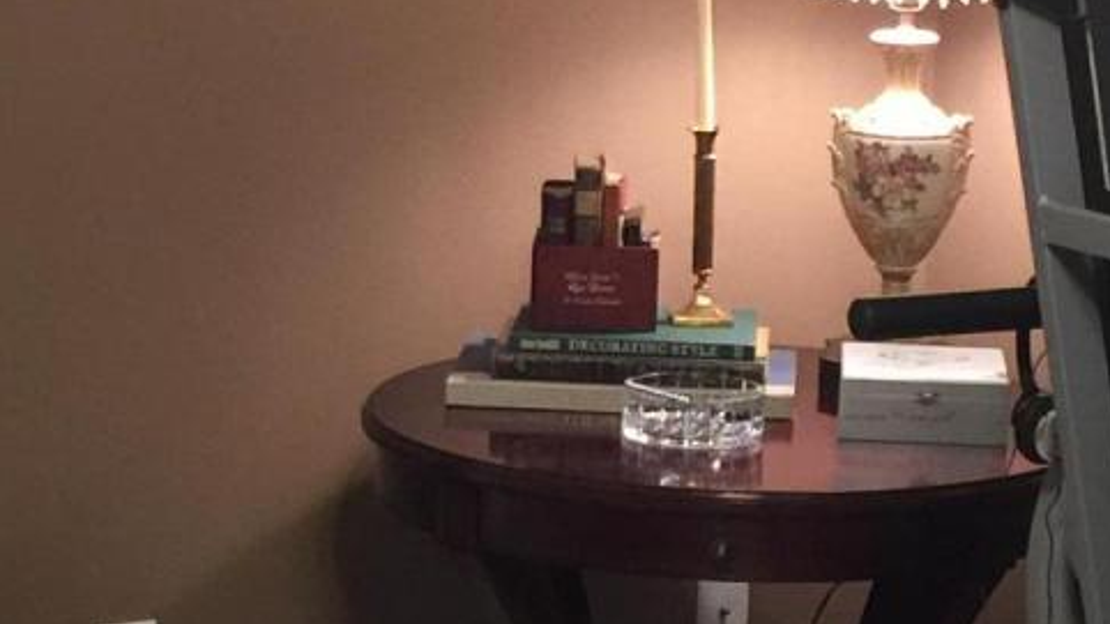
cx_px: 638
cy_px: 375
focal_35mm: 131
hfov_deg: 16.4
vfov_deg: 9.3
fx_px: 3855
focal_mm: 4.15
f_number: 2.2
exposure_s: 1/15
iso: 100
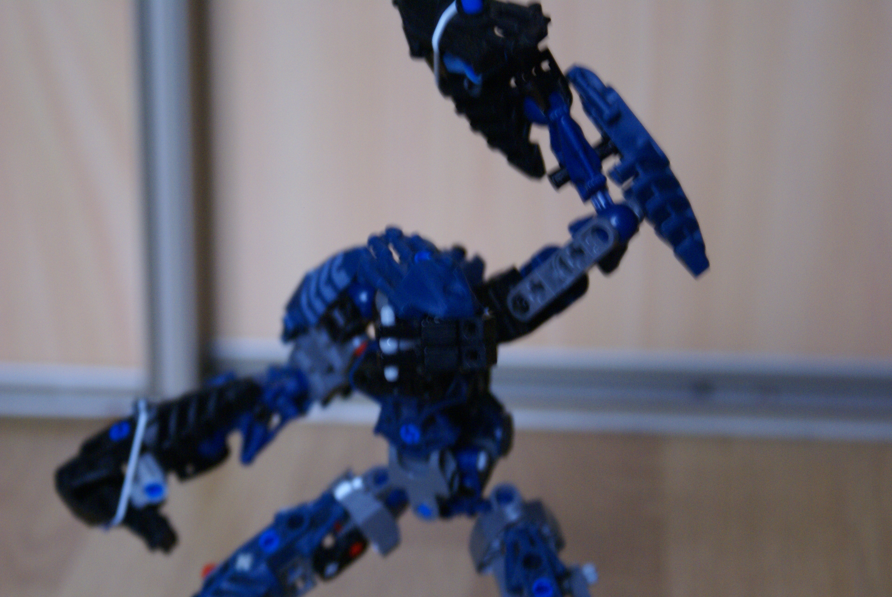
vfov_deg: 13.1
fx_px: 2605
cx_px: 446
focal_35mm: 105
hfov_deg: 19.4
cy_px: 298
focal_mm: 70
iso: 400
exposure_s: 1/13
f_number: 5.6
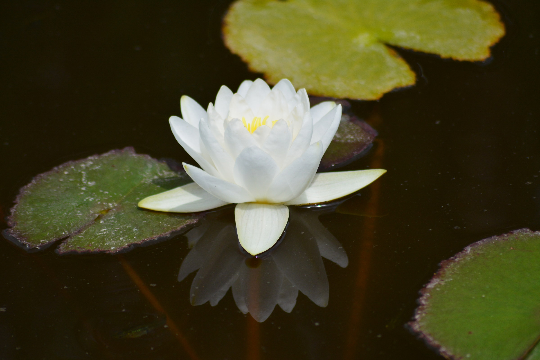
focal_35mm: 450
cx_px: 270
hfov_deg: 4.6
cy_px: 180
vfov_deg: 3.1
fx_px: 6749
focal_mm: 300
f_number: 6.3
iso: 640
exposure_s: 1/4000
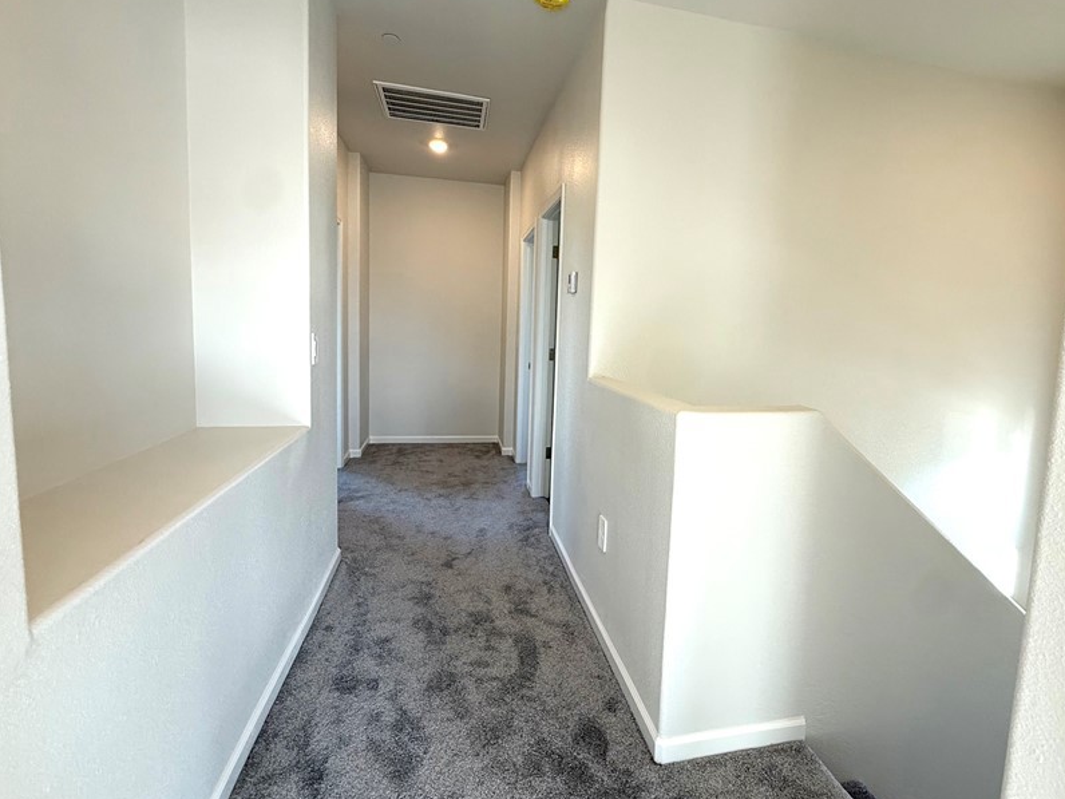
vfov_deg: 71.6
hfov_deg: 87.3
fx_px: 554
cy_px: 388
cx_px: 598
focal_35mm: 18
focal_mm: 2.22
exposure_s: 1/120
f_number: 2.2
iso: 125
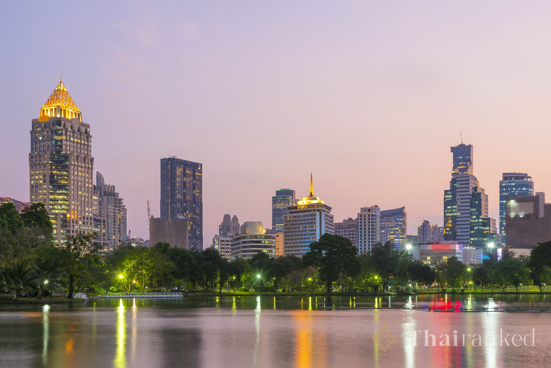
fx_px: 766
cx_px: 276
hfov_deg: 39.6
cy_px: 184
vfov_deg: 27.0
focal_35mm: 50
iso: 100
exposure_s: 8
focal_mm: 50
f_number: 11
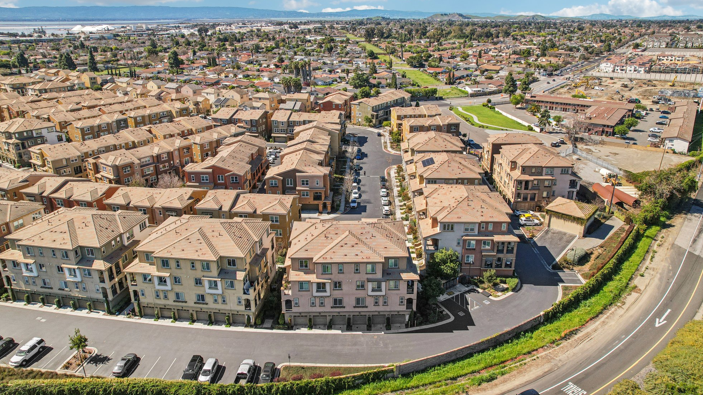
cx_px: 355
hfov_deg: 76.3
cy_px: 179
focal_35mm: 24
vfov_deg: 47.6
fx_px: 447
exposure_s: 1/250
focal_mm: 8.4
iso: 130
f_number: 2.8
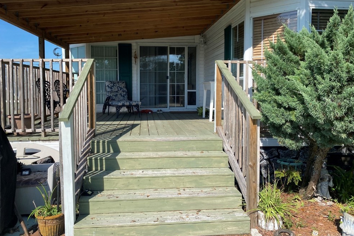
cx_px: 173
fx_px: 275
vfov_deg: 46.2
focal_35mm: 28
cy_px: 100
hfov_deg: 65.5
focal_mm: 4.25
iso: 32
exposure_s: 1/2141
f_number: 1.8
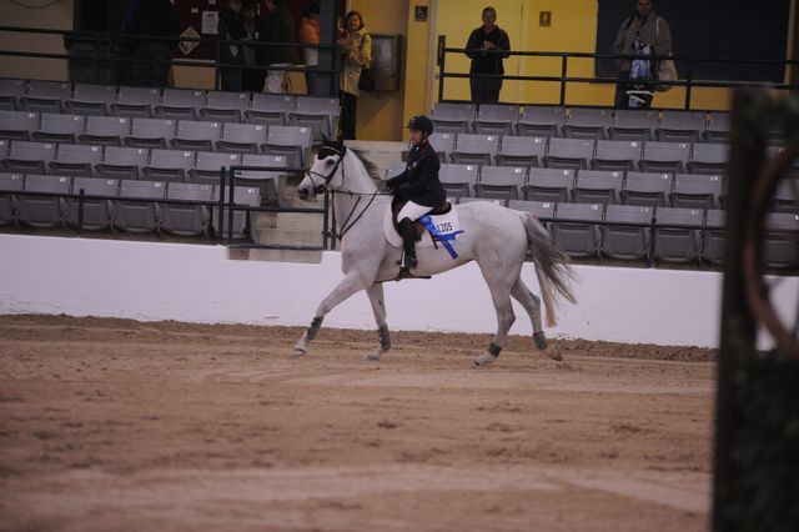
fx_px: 4436
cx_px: 400
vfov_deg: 6.9
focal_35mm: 200
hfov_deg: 10.3
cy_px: 266
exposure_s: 1/400
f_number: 2.8
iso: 5000
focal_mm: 200
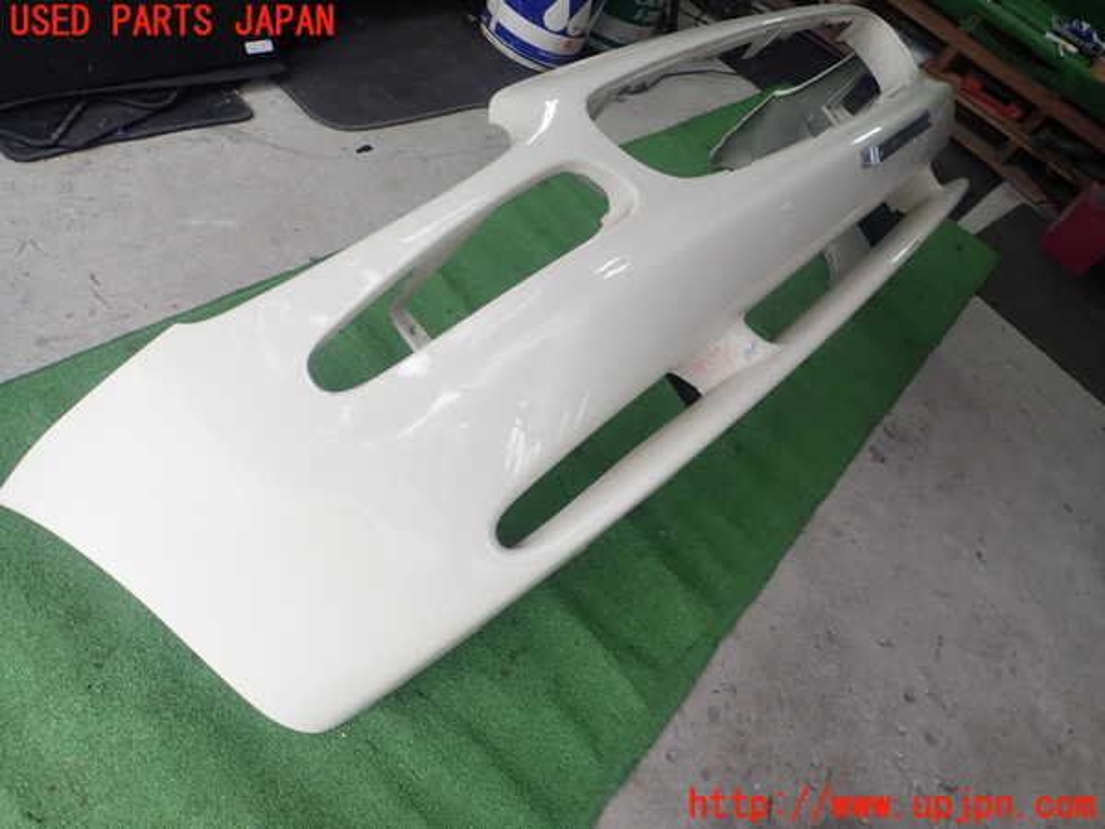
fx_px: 798
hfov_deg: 69.4
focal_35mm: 25
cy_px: 414
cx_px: 552
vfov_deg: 54.9
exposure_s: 1/125
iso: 100
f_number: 2.8
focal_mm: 4.5
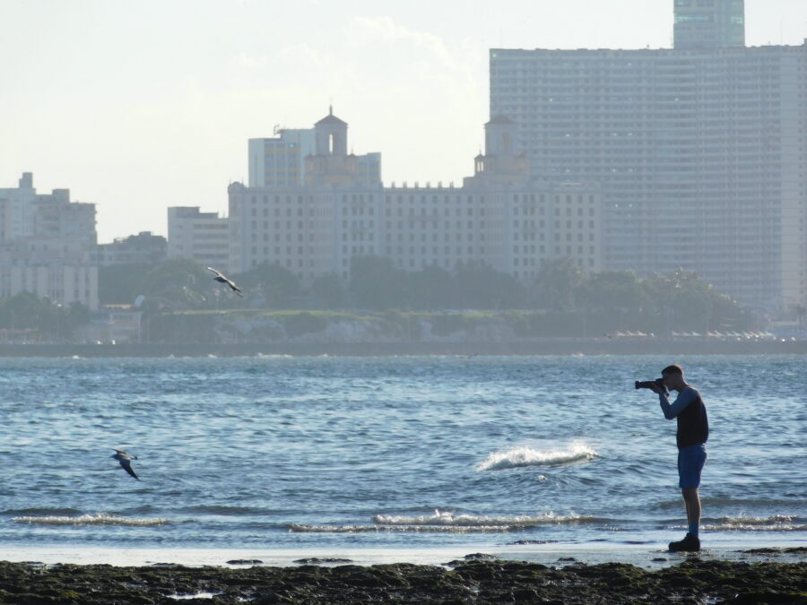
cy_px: 302
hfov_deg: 3.9
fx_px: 11983
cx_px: 404
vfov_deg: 2.9
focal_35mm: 514
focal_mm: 91.2
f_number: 6
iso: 125
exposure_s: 1/800
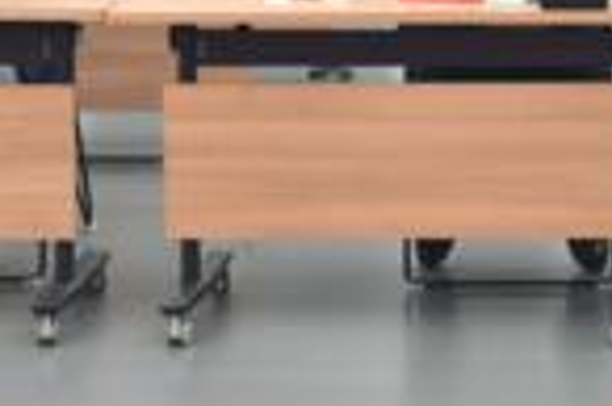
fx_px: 2360
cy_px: -172
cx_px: 658
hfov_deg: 14.5
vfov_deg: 9.6
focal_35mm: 139
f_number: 3.2
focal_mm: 29
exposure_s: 1/40
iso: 160
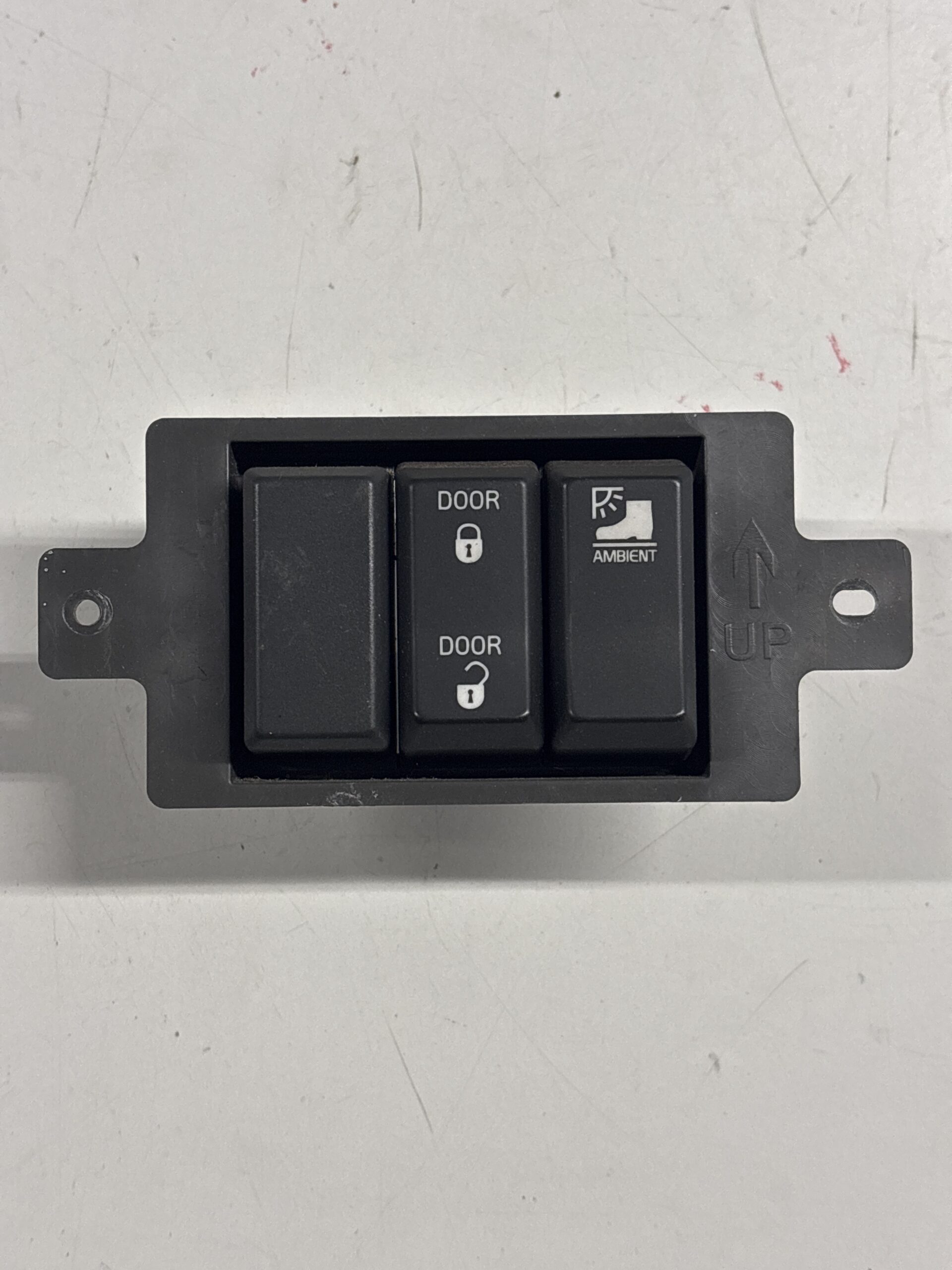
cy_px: 635
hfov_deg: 28.0
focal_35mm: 52
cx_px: 476
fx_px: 1907
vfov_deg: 36.8
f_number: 1.6
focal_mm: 5.96
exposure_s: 1/60
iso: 160
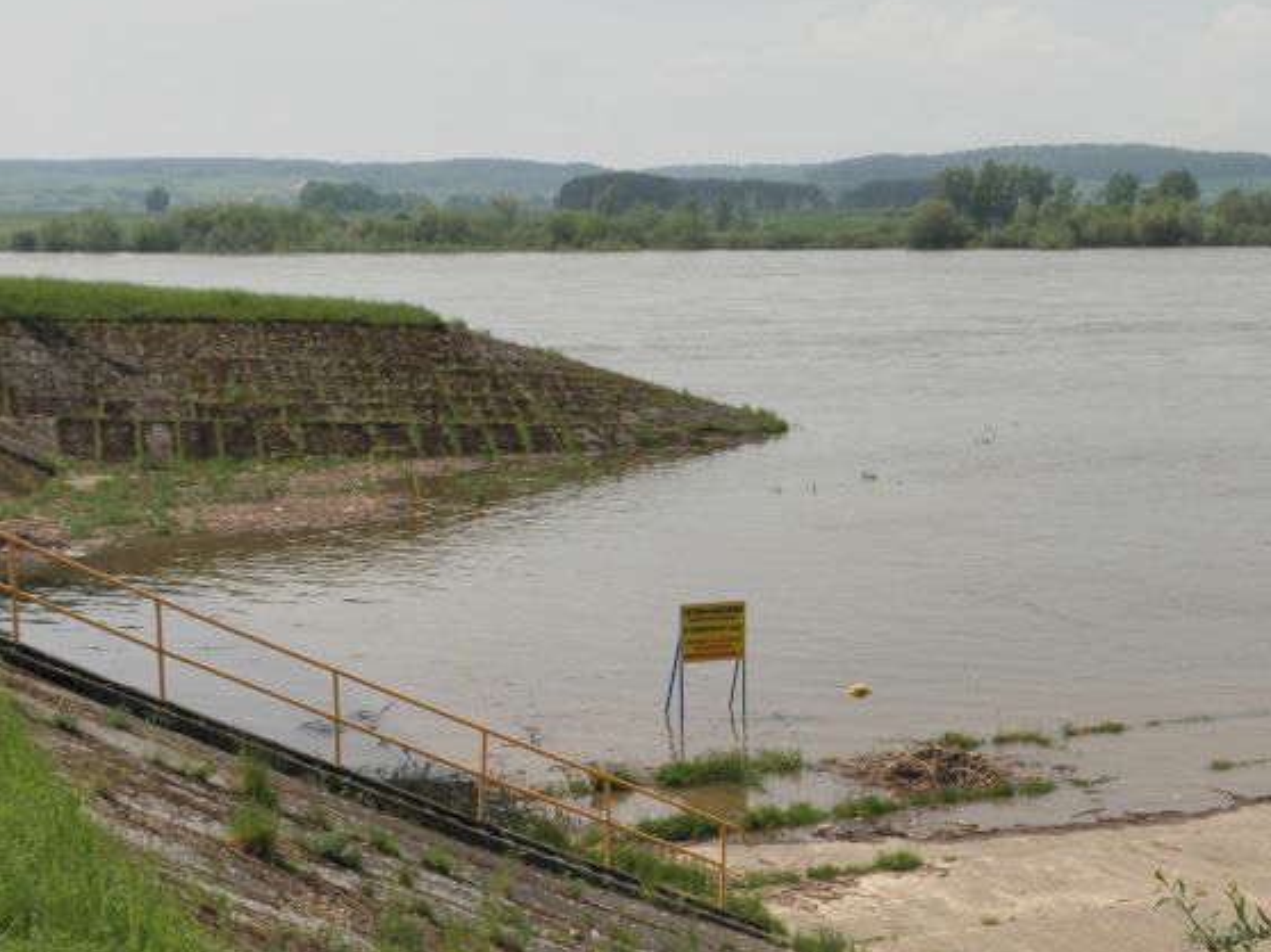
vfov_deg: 22.2
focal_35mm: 66
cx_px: 763
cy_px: 487
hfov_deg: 29.3
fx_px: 2422
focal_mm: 8.2
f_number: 5.6
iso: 64
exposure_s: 1/500
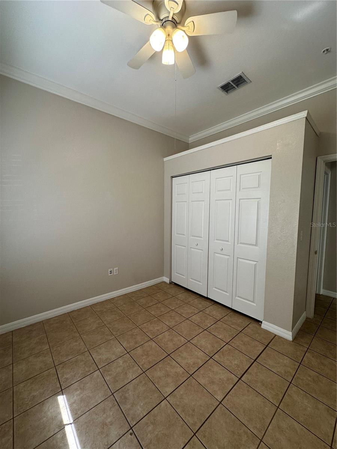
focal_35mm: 14
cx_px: 168
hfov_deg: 85.7
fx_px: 182
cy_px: 224
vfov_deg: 102.1
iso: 125
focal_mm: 2.22
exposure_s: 1/120
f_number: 2.2
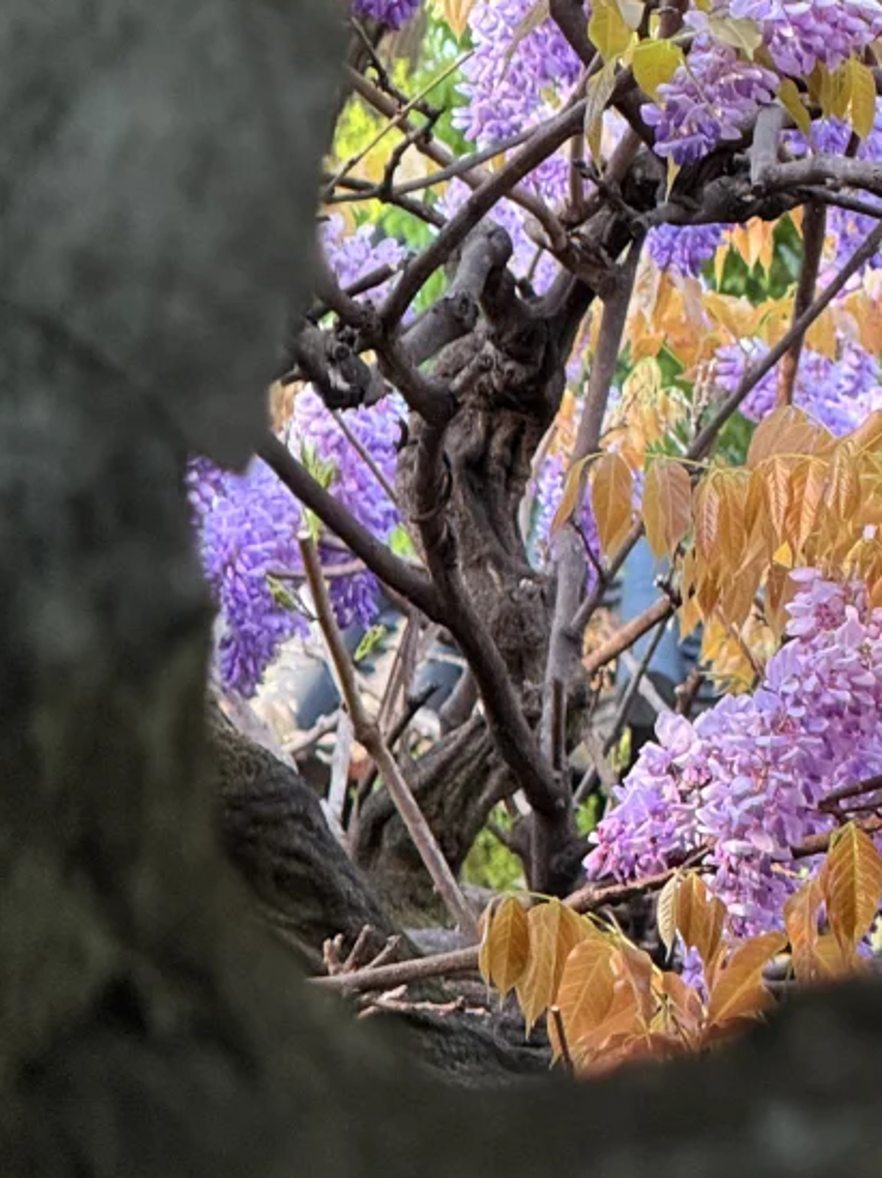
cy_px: -165
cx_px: 1019
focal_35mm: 315
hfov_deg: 4.7
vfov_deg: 6.3
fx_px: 10714
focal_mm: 15.66
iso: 50
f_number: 2.8
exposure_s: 1/145
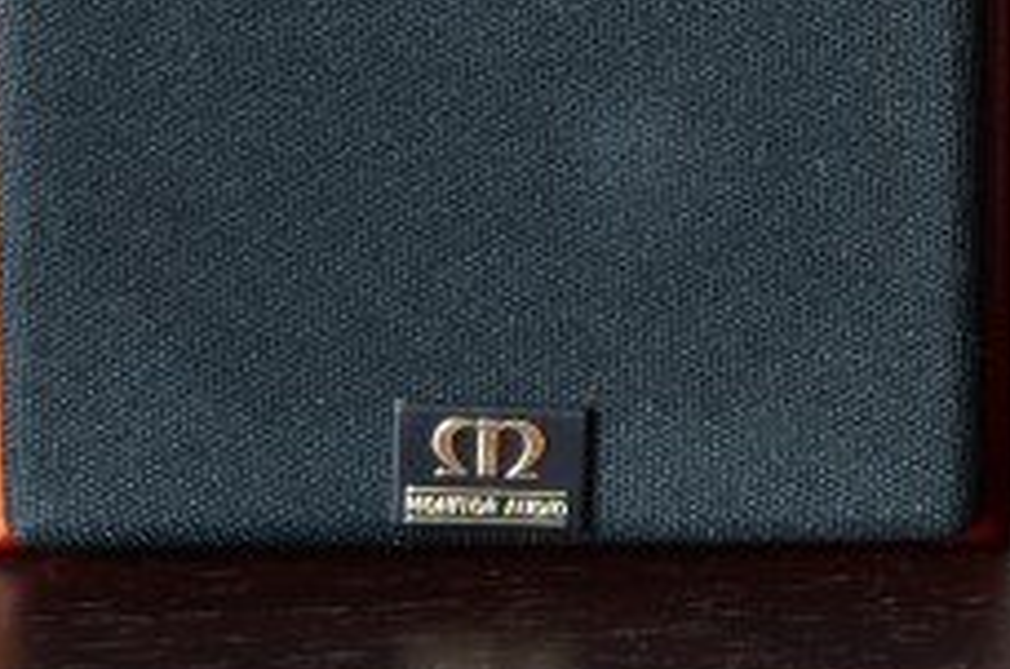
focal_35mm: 190
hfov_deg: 10.6
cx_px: 1364
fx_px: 5319
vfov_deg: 7.1
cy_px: -357
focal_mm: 34
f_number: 8
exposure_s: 1/1.3
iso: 100
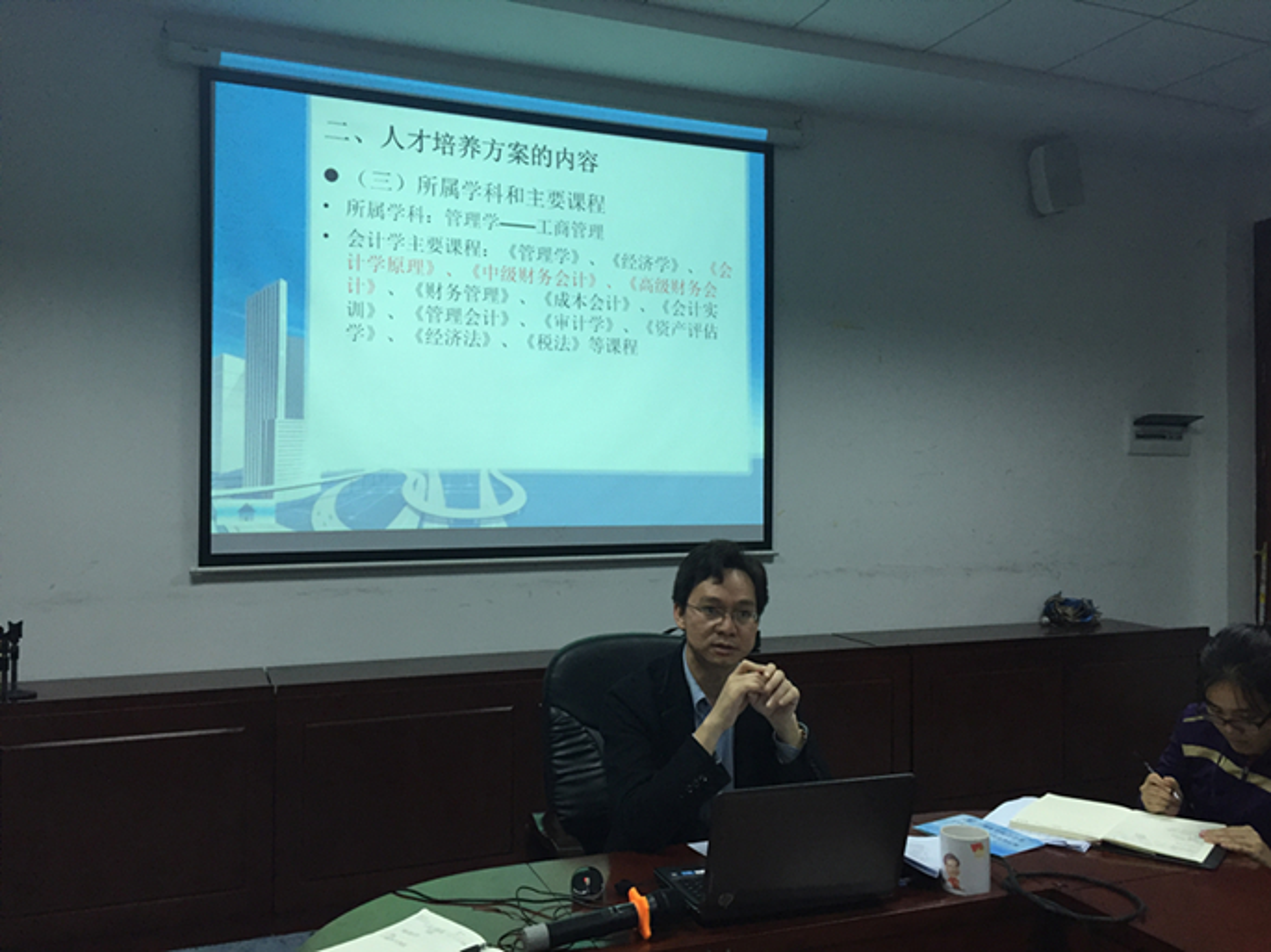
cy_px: 476
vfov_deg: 48.2
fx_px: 1064
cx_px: 636
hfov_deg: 61.7
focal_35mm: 29
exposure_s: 1/33
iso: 64
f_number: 2.2
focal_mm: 4.15
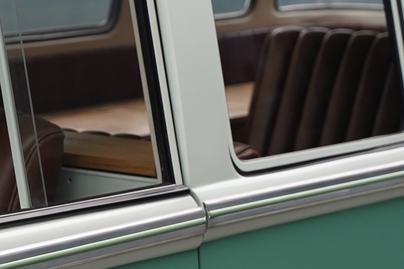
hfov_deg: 10.3
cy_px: 228
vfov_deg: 7.0
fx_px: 2199
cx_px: -117
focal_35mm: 196
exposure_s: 1/160
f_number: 4.5
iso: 500
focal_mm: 51.5
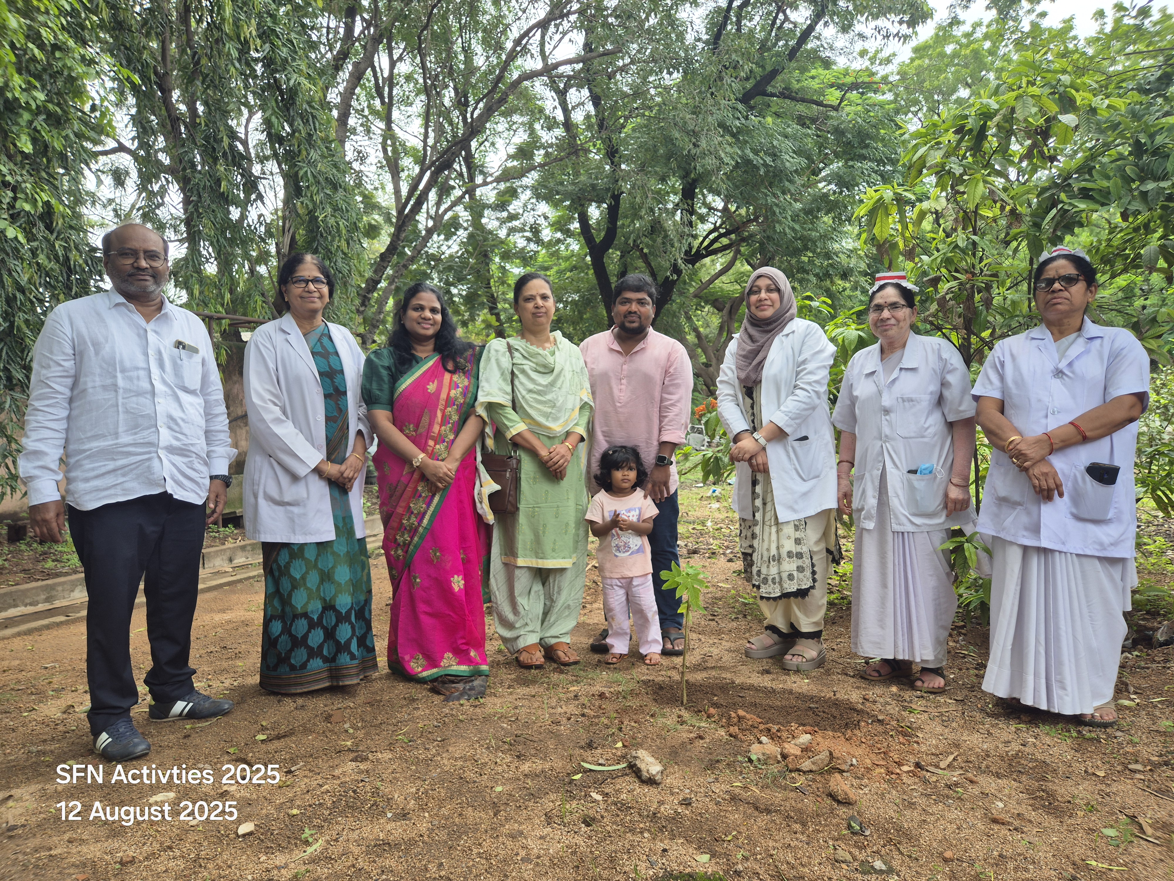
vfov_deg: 58.9
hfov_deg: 73.9
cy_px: 440
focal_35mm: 23
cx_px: 587
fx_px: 780
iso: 25
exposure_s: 1/267
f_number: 1.8
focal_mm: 5.4
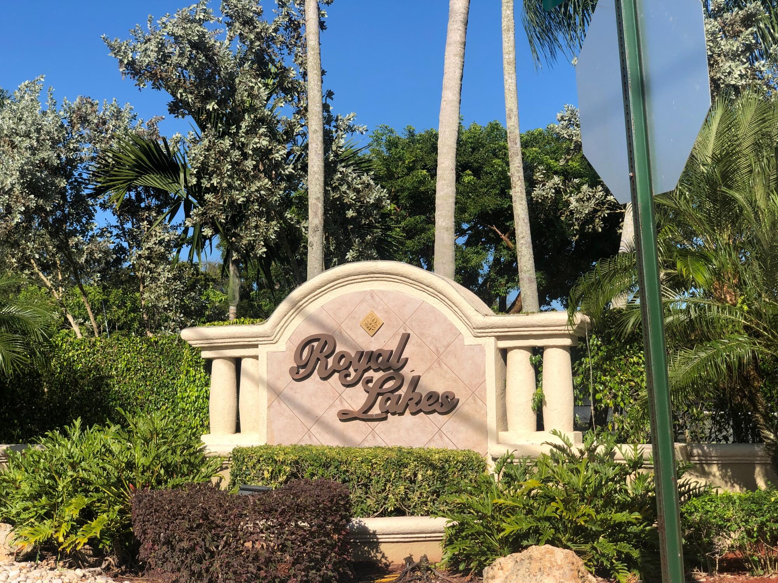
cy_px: 292
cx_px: 389
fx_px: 1169
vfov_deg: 28.0
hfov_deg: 36.8
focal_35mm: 52
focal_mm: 6
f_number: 2.4
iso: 16
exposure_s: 1/1245
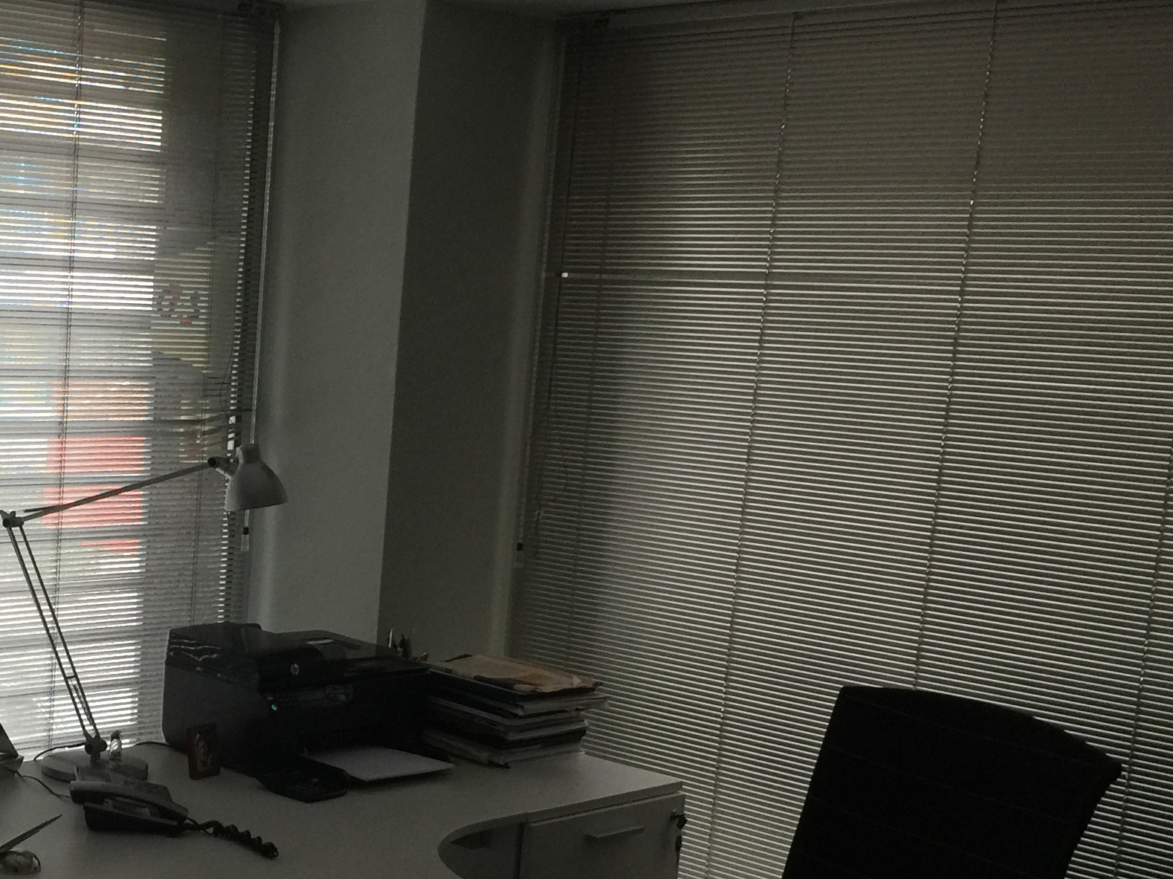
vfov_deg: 24.2
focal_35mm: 60
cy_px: 638
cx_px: 80
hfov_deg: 30.5
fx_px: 2033
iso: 64
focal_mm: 4.15
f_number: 2.2
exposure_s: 1/17
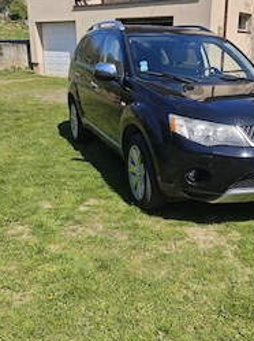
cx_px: 149
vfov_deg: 50.2
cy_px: 171
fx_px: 363
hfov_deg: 38.5
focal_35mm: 37
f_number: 1.6
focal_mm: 6.55
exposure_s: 1/3204
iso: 50
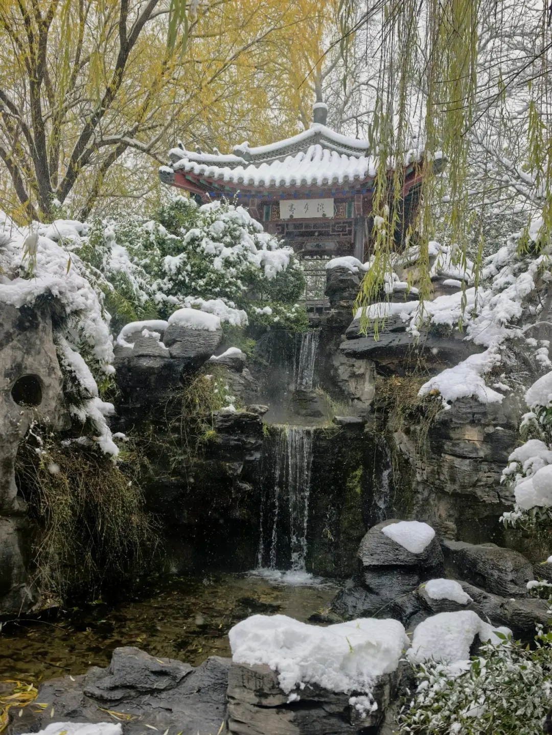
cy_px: 368
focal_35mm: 29
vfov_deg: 61.7
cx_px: 276
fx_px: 617
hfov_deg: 48.2
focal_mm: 7
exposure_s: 1/676
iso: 50
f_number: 2
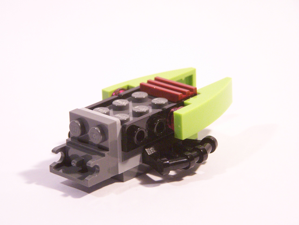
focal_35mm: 128
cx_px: 150
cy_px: 112
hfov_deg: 15.4
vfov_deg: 11.6
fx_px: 1106
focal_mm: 21.2
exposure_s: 1/45
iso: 400
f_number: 3.2
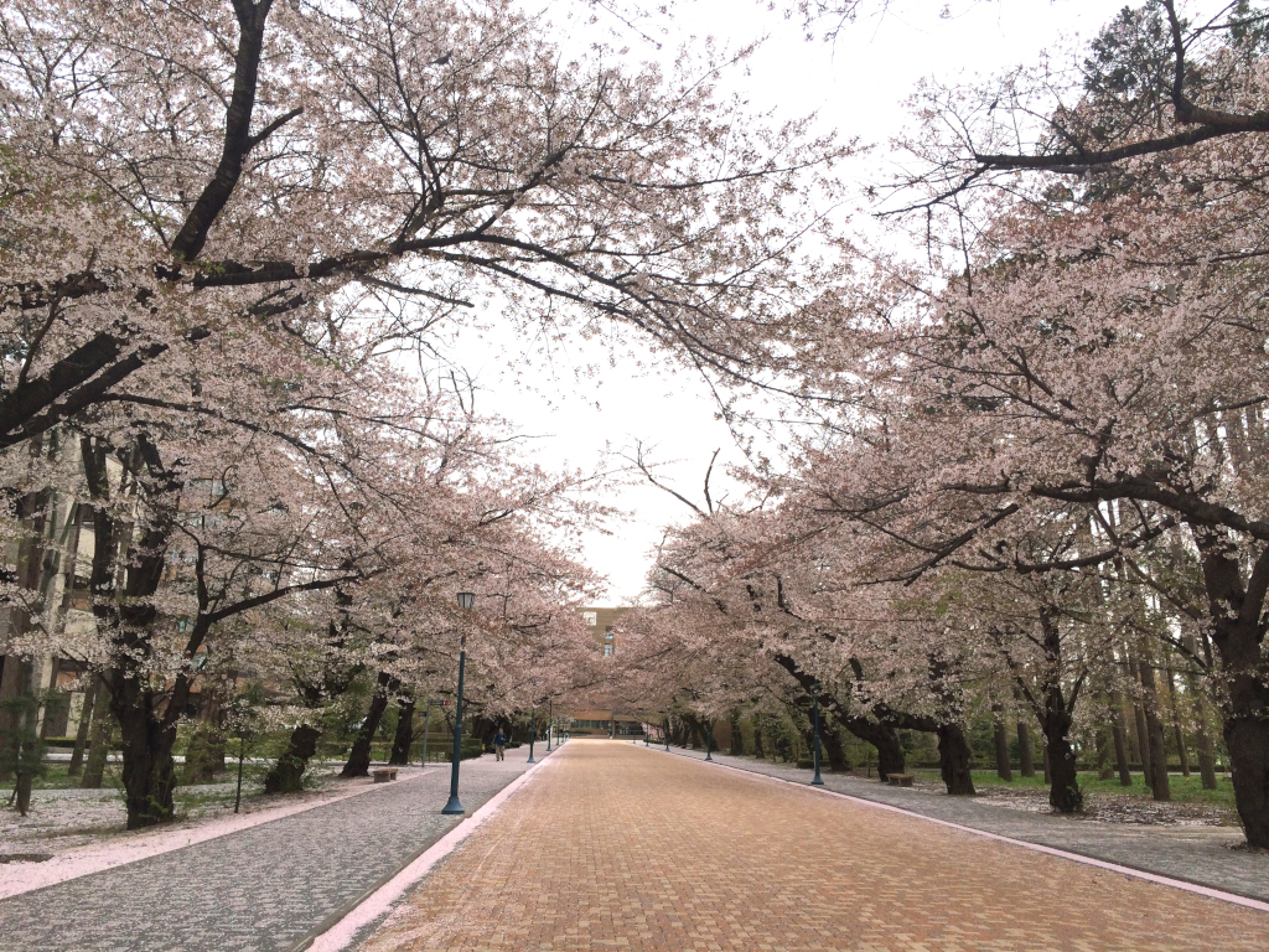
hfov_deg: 60.0
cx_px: 634
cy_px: 476
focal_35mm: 30
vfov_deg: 46.8
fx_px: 1100
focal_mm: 4.12
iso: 32
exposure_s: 1/1140
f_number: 2.2
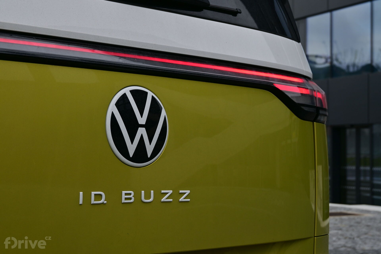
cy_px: 127
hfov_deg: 27.0
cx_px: 190
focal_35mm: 75
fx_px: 794
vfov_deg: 18.2
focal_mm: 50
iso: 100
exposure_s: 1/160
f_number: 7.1
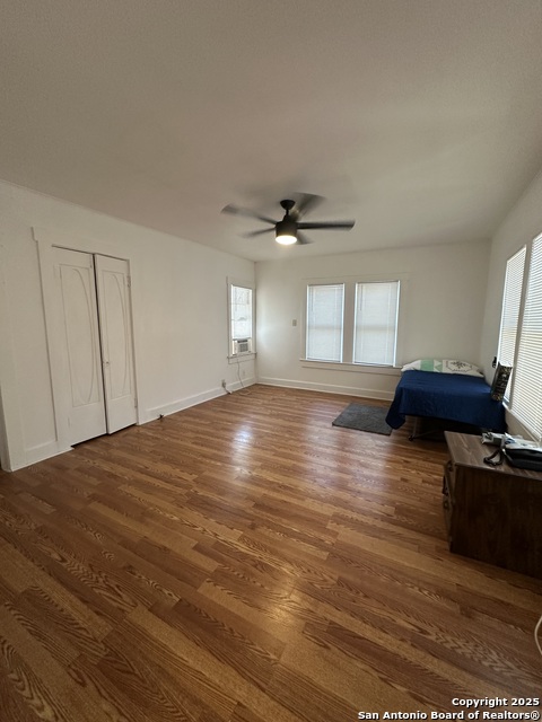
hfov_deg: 85.7
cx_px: 271
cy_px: 361
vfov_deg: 102.1
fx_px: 292
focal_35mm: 14
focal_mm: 2.22
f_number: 2.2
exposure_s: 1/60
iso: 250
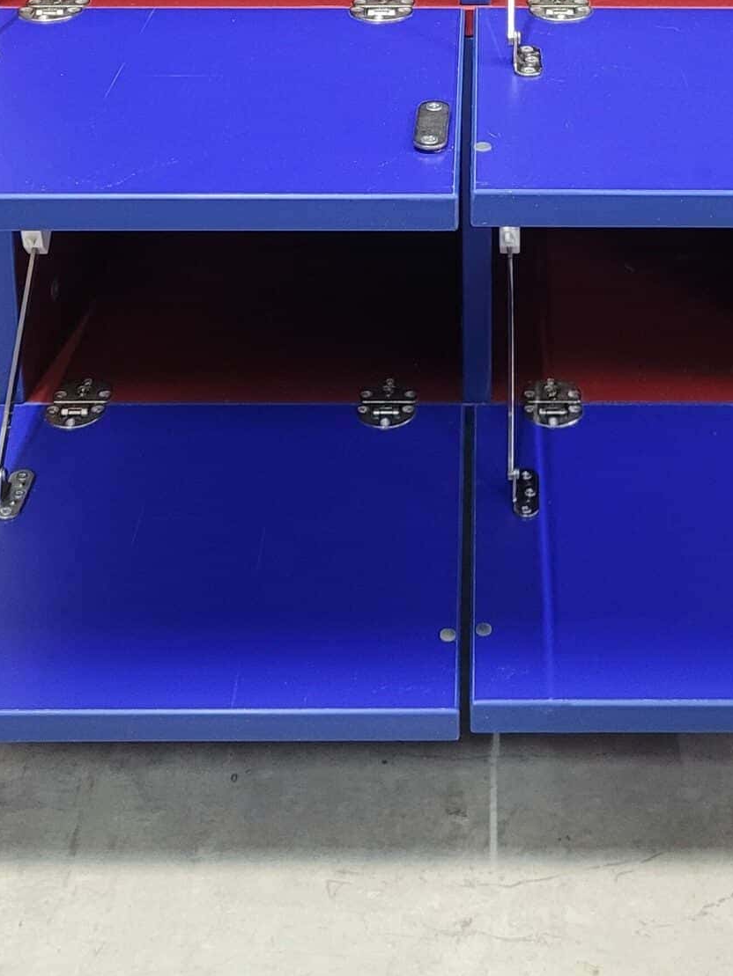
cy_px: -135
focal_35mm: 60
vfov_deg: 28.7
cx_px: 491
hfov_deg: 24.3
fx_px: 1694
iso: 500
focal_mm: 5.4
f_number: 1.8
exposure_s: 1/50
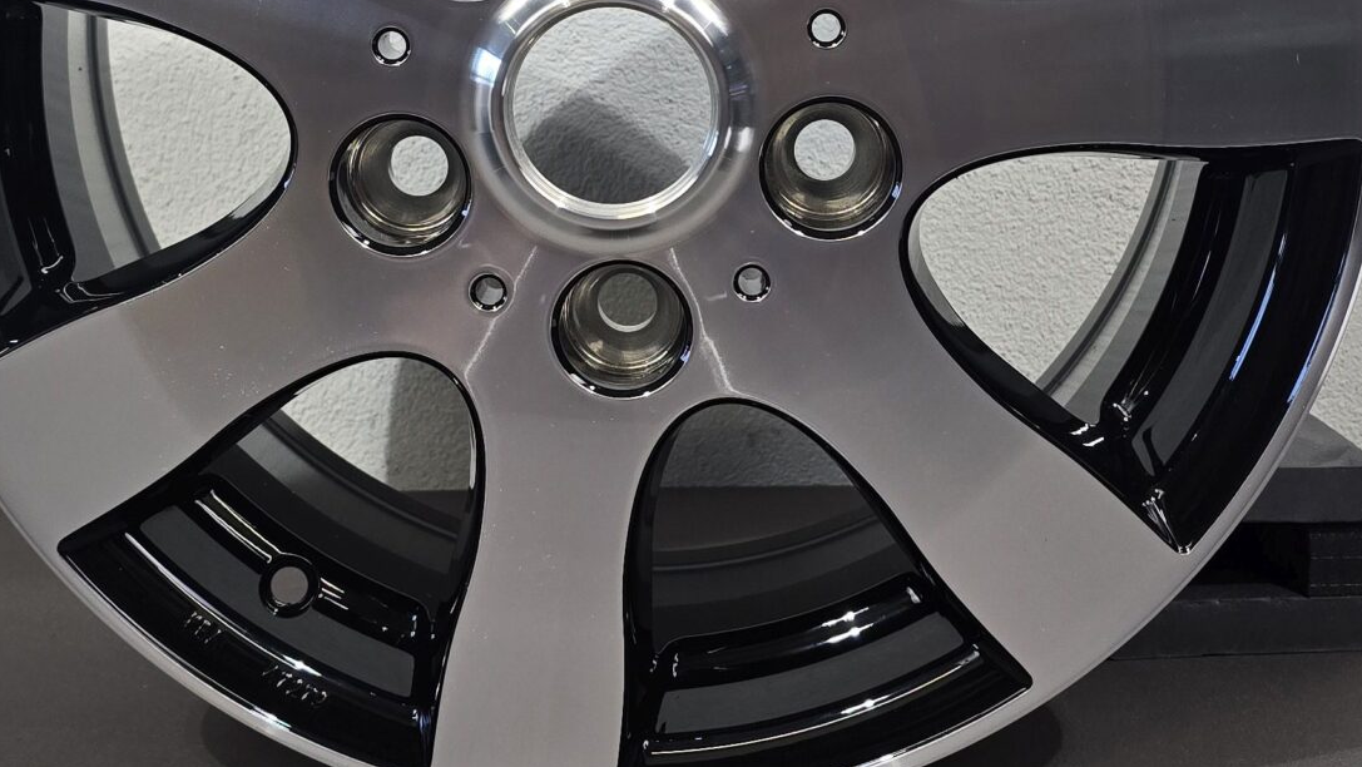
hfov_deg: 35.4
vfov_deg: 20.3
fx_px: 2131
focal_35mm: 59
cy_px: 221
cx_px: 669
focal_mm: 6.3
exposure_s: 1/100
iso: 64
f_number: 1.7
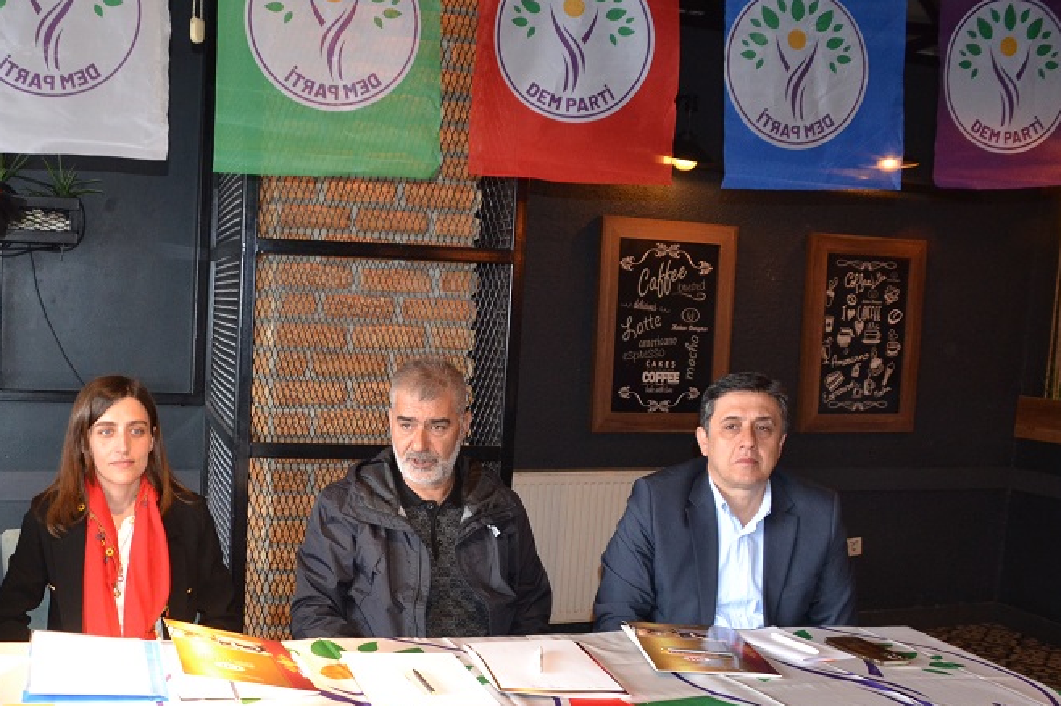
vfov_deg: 33.9
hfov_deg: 48.4
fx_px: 1149
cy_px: 454
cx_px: 319
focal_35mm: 39
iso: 1250
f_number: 3.5
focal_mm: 18
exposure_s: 1/60
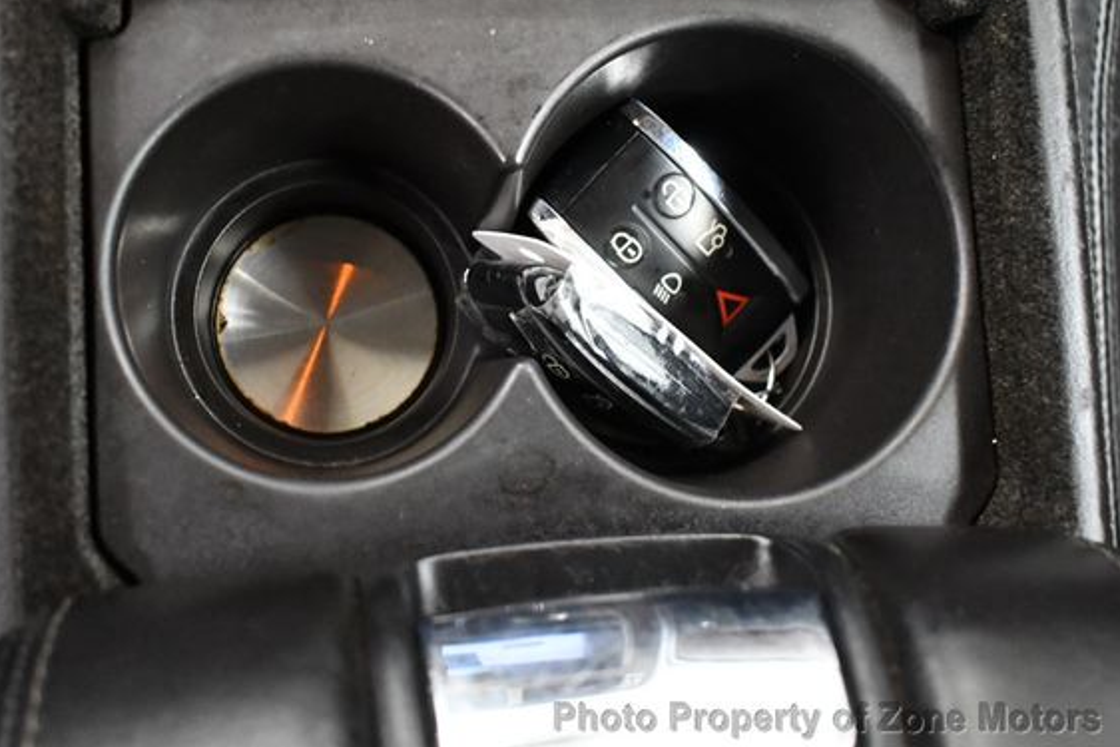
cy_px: 331
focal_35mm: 41
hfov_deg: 47.4
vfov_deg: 32.6
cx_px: 530
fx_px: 1276
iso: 4000
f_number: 3.5
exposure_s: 1/60
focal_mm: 18
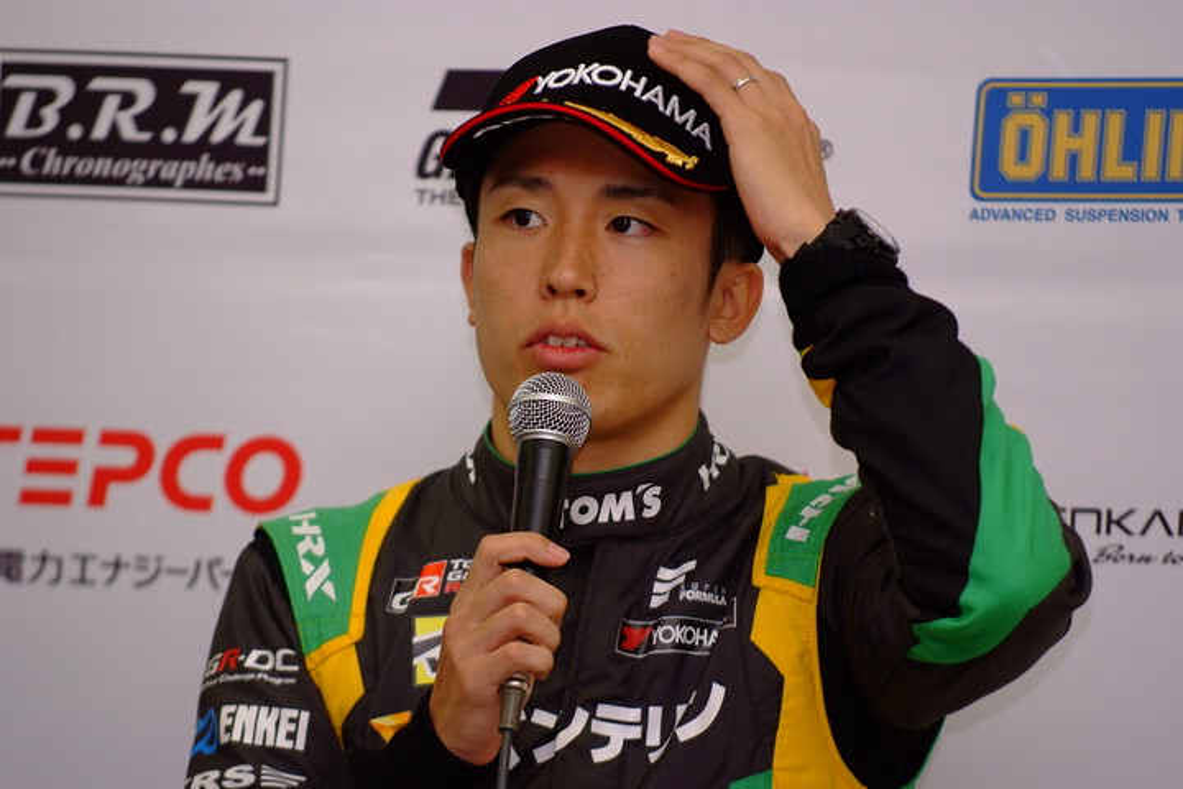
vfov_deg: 4.8
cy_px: 394
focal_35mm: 285
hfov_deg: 7.2
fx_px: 9365
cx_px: 592
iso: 400
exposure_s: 1/250
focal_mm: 190
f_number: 2.8
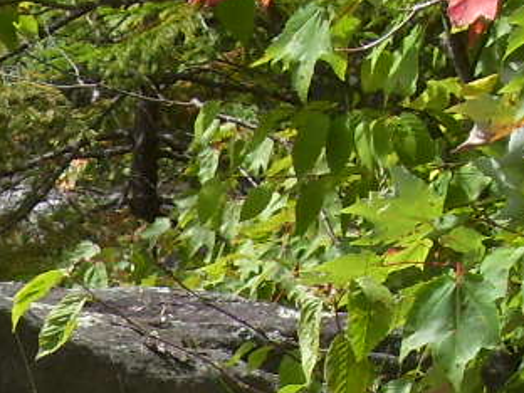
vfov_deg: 5.8
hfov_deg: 7.7
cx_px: -244
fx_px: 3845
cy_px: 682
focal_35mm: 254
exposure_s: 1/500
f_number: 3.6
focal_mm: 10.8
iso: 80
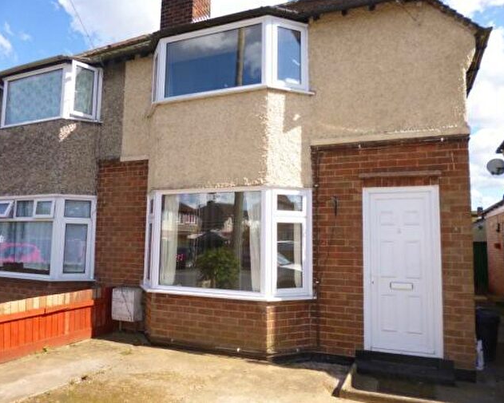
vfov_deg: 54.9
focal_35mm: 26
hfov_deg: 66.0
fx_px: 388
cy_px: 195
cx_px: 239
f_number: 2.5
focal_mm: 4.3
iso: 100
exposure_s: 1/1000
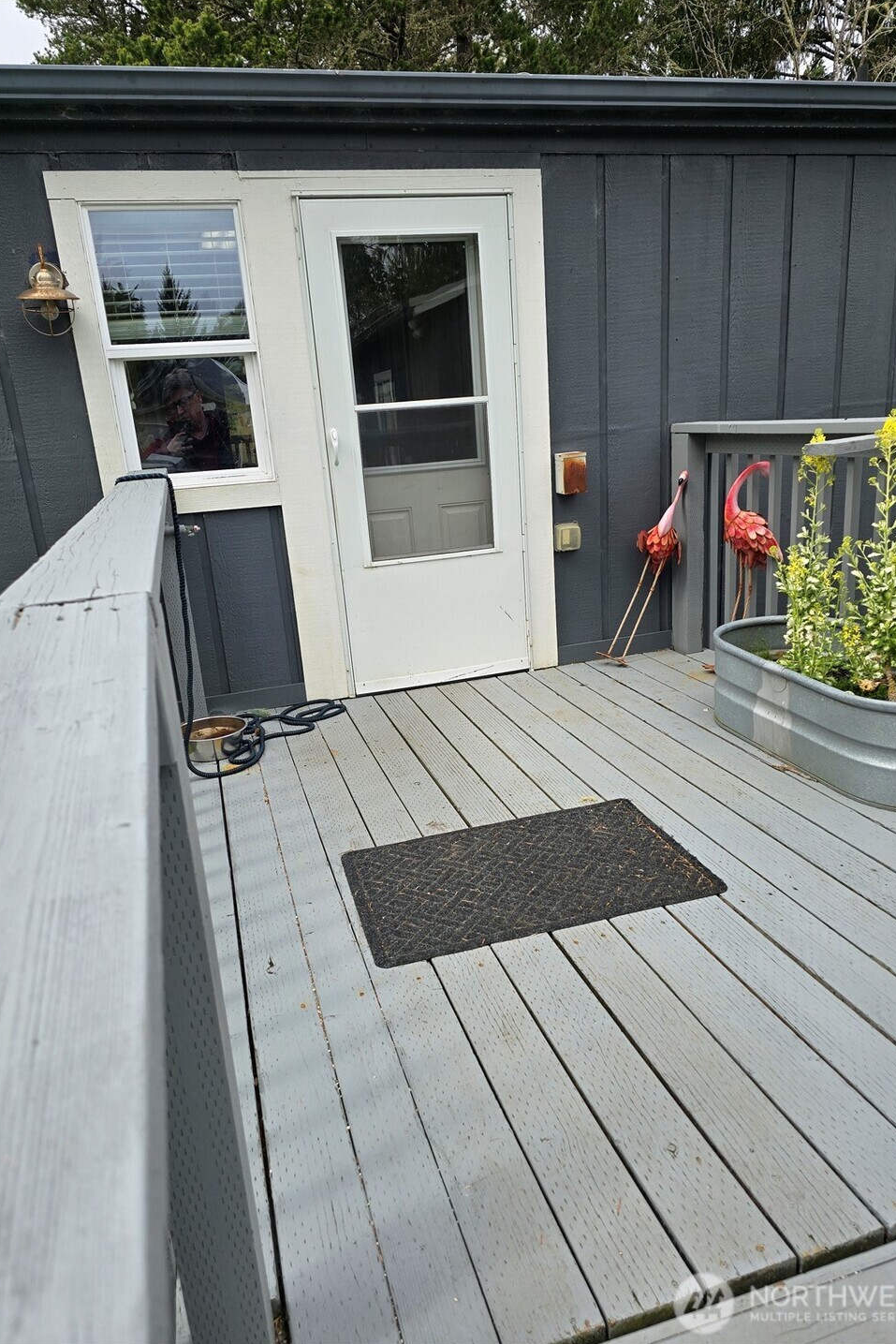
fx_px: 896
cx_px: 454
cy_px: 672
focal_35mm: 24
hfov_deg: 53.1
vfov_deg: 73.7
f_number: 1.7
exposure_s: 1/412
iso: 12
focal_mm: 6.3
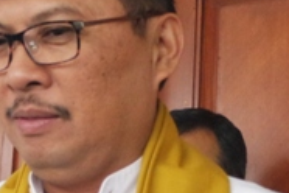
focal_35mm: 127
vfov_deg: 10.8
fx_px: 1019
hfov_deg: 16.0
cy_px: 111
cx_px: 62
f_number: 4
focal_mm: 14
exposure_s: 1/50
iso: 1600
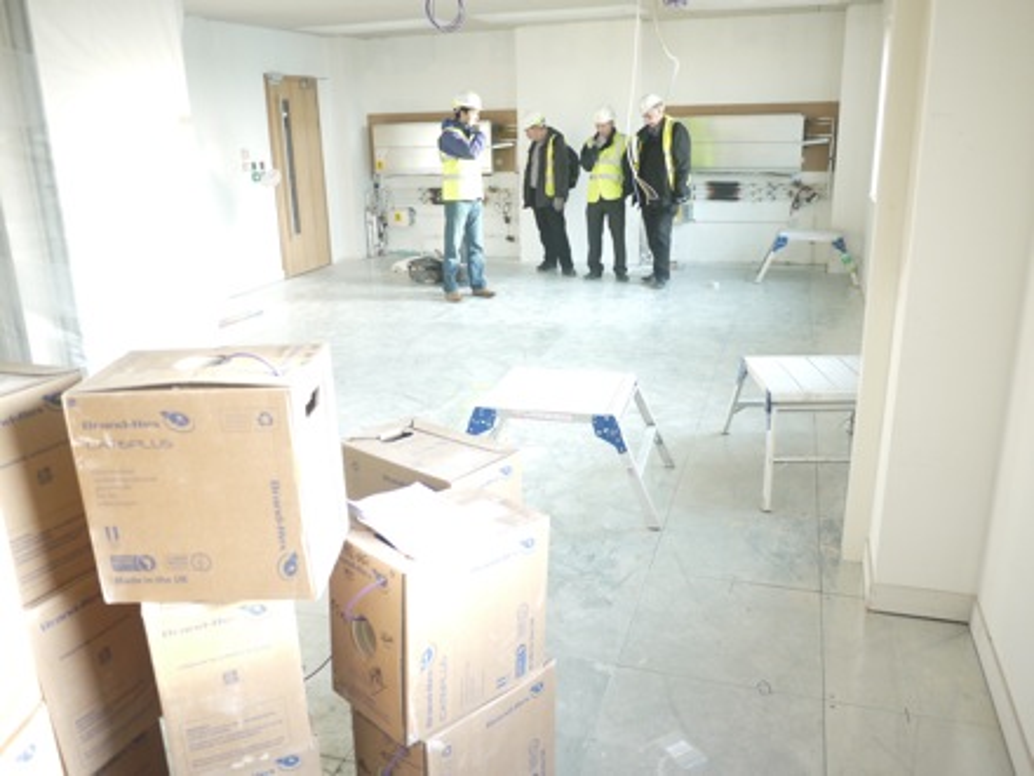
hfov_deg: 63.4
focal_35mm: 28
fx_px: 836
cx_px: 517
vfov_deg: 49.7
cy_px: 388
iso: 320
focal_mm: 14
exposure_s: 1/60
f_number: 2.5
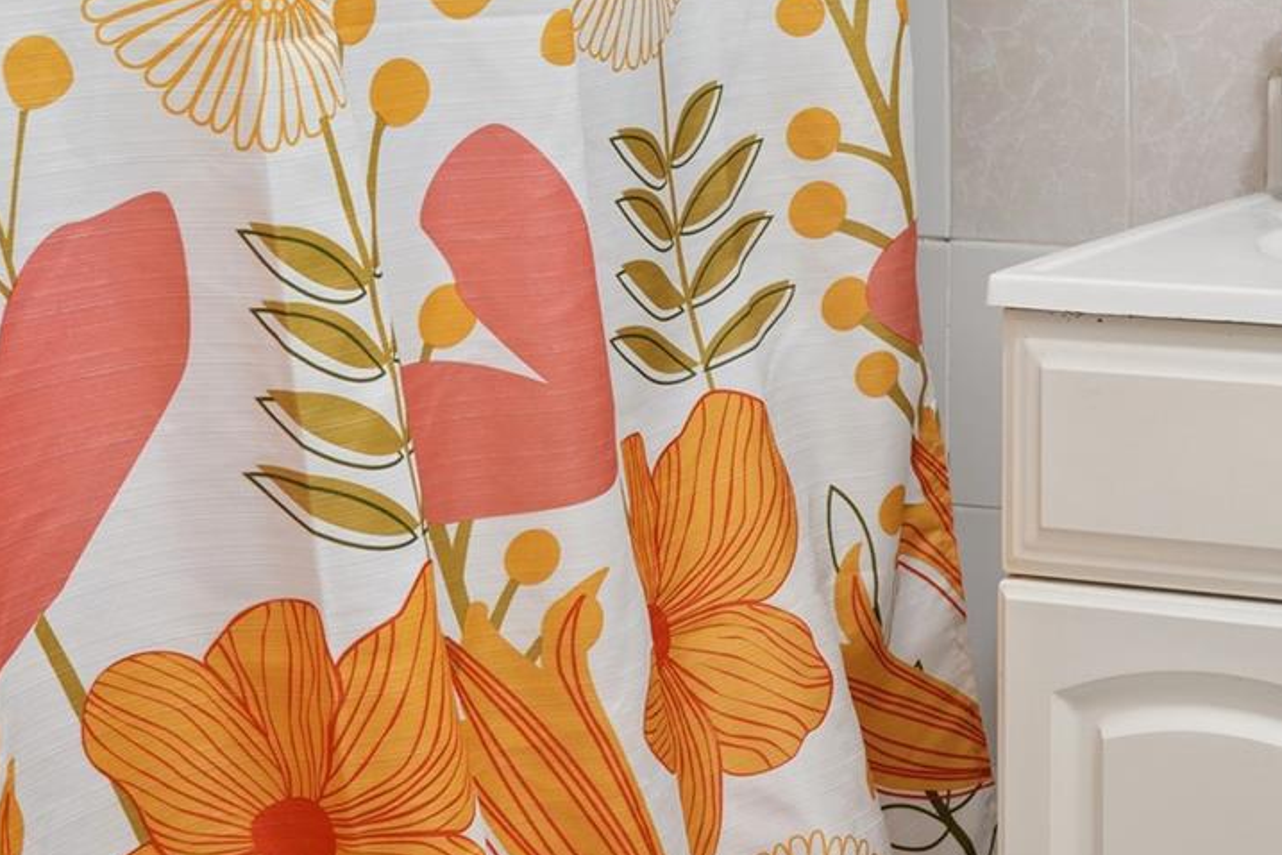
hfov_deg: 19.9
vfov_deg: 13.3
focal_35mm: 100
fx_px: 3561
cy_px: -173
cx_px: 1253
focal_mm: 35
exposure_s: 1.6
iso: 100
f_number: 11
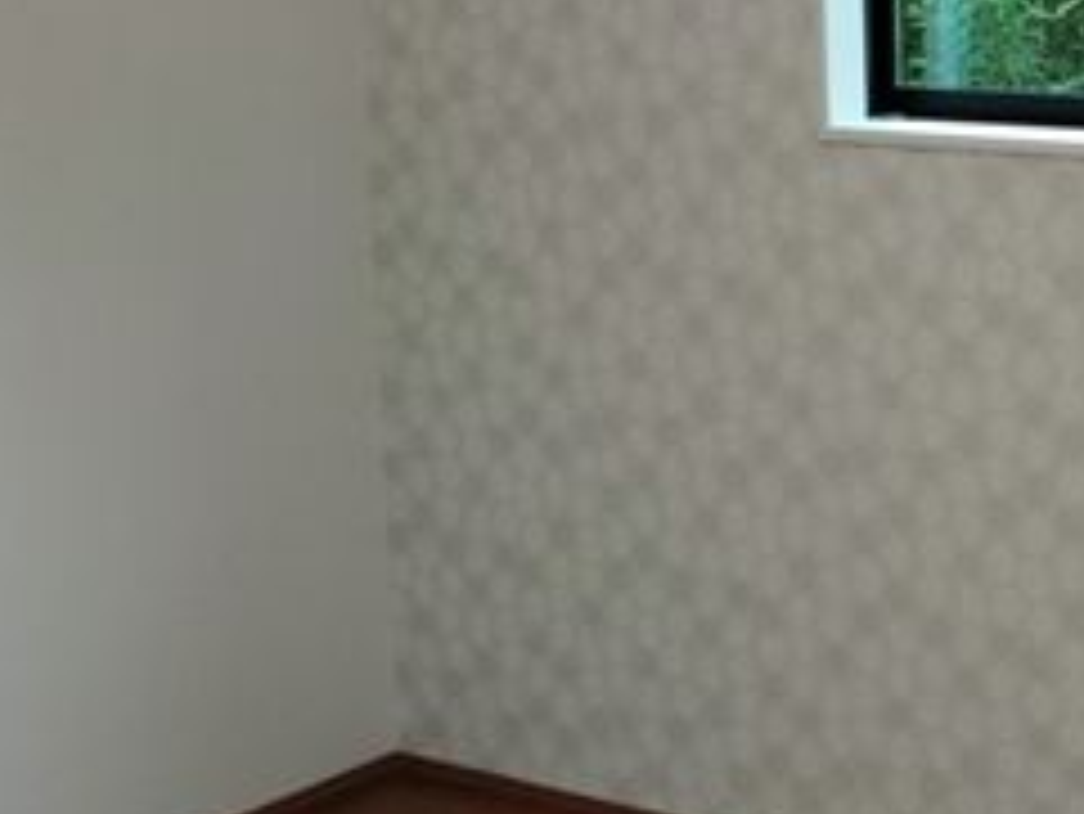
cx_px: 1250
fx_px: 2412
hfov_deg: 23.5
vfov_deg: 18.8
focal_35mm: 77
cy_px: 49
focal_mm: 4.25
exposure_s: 1/100
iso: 68
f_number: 1.8
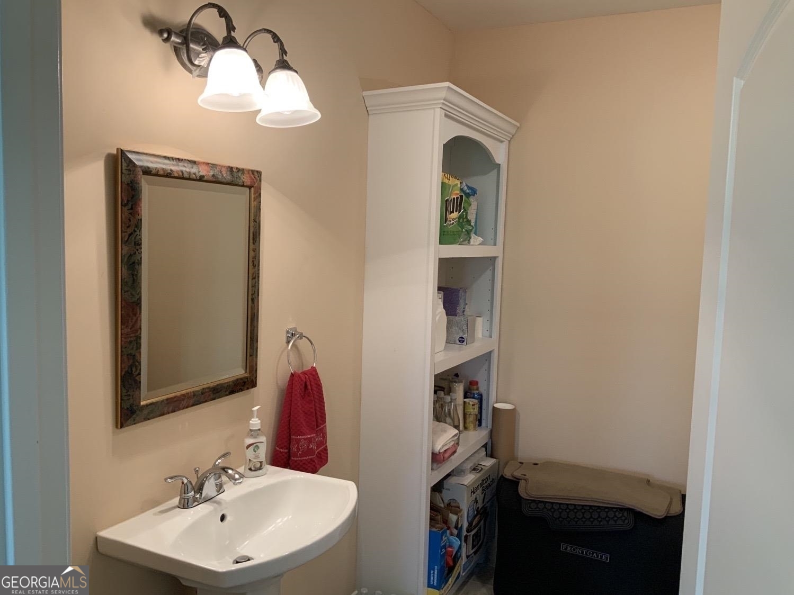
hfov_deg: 61.7
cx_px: 397
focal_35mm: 29
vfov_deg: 48.2
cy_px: 298
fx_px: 665
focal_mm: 3
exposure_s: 1/60
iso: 80
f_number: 1.8
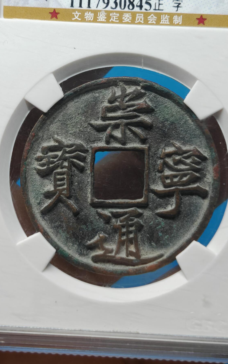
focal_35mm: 101
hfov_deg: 13.0
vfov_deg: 20.6
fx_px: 1004
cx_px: 129
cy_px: 182
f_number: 1.6
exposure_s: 1/100
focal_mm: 7.62
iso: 50
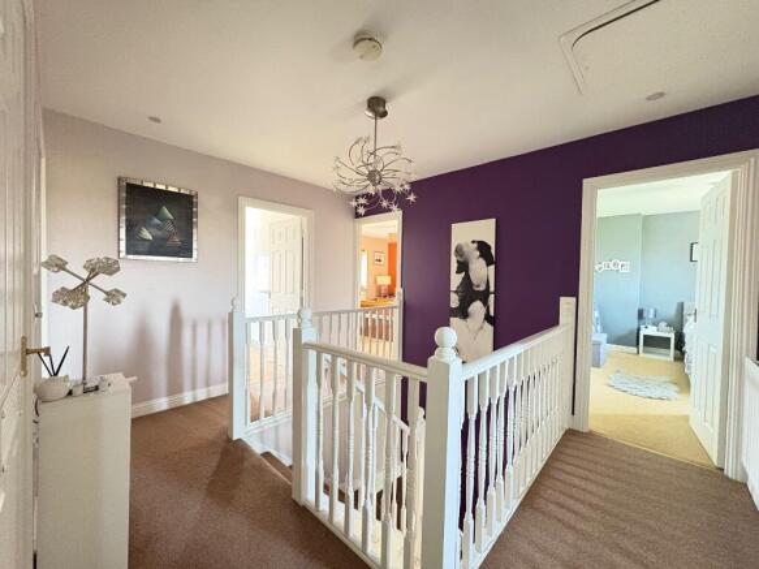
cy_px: 284
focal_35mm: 14
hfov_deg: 102.1
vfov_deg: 85.7
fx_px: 307
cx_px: 380
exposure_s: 1/40
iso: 1000
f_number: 2.2
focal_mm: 2.22
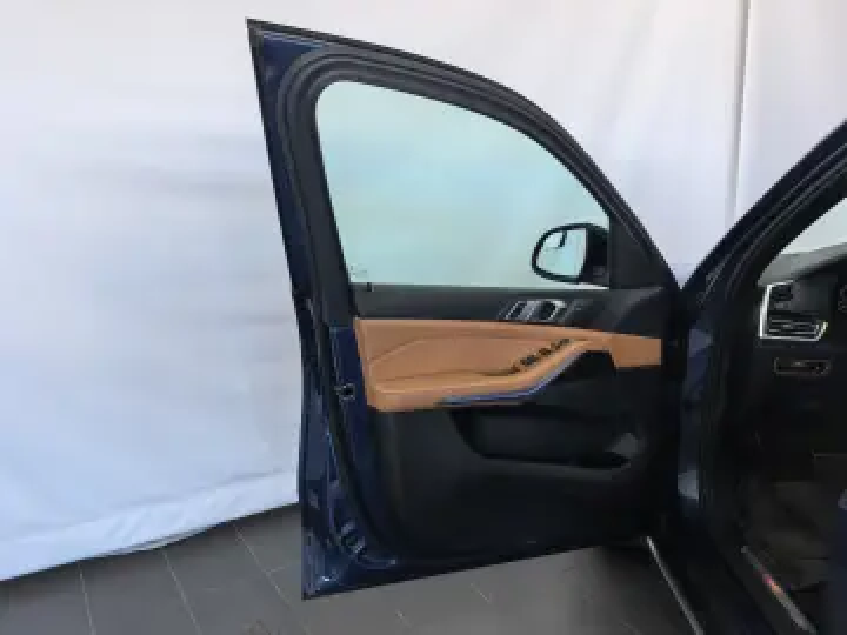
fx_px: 661
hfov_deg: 65.3
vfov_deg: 51.4
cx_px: 424
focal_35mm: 27
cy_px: 318
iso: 125
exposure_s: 1/100
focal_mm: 6.98
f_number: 2
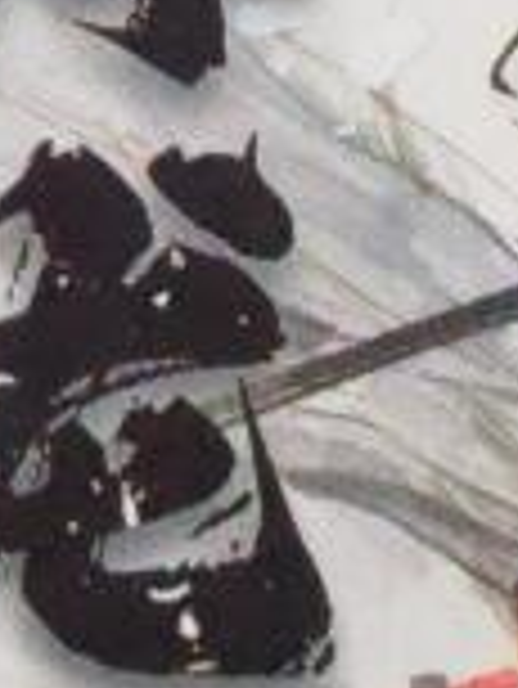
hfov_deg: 5.9
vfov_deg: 8.0
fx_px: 4921
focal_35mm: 247
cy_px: 112
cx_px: -365
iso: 800
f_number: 1.8
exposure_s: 1/100
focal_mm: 5.53
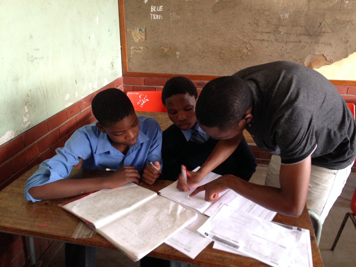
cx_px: 178
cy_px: 134
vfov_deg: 42.9
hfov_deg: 55.4
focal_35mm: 33
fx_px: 339
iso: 160
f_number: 2.4
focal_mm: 4.12
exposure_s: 1/20
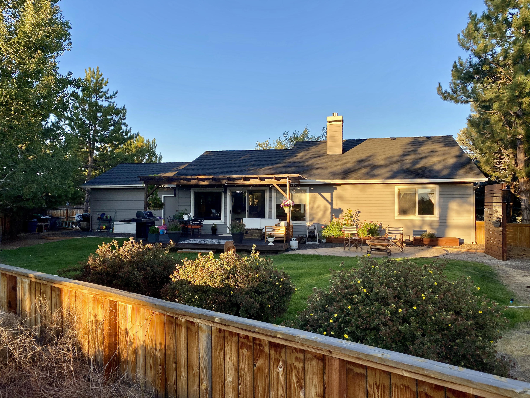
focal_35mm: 26
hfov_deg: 67.3
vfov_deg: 53.1
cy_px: 199
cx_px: 265
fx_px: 398
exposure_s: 1/666
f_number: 1.8
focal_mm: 4.25
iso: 32
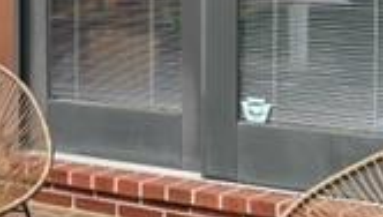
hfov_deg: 17.3
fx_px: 1109
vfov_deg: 11.0
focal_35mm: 109
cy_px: -21
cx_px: -224
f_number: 1.5
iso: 125
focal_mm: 5.7
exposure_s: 1/115
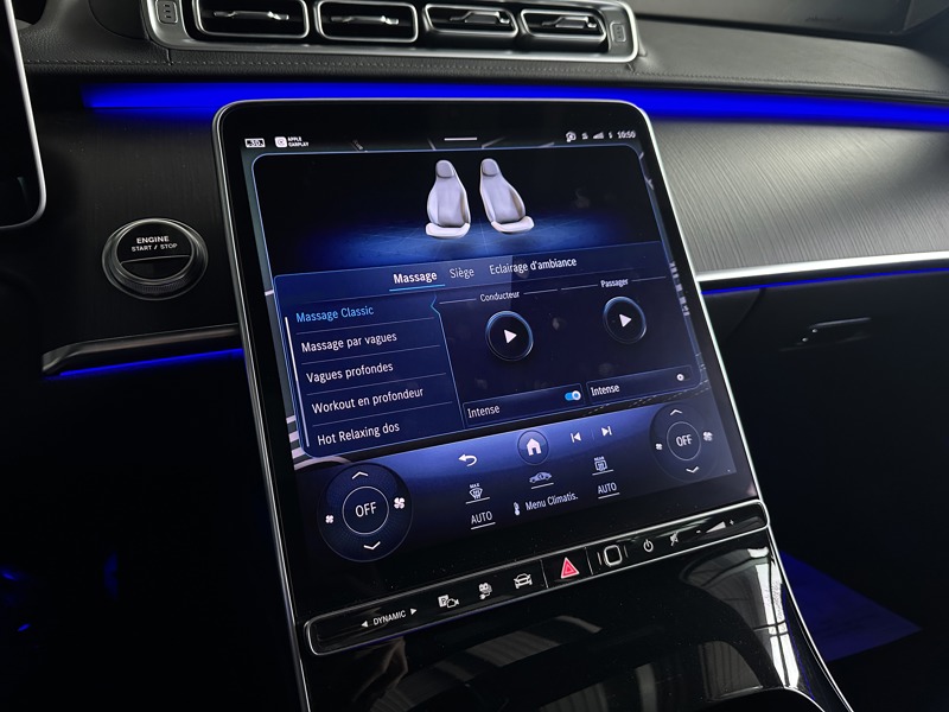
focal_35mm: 24
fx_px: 658
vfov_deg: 56.8
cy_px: 356
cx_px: 474
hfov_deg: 71.6
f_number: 1.78
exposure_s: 1/54
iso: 500
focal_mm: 6.86
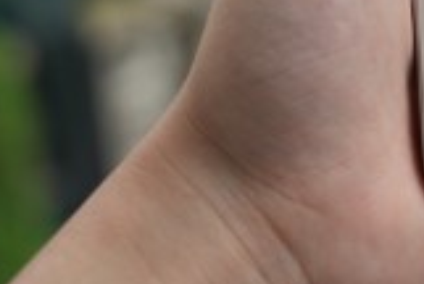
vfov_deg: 10.8
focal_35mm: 120
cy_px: -224
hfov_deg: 16.0
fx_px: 1413
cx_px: 577
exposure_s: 1/500
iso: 125
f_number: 3.2
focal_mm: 32.2
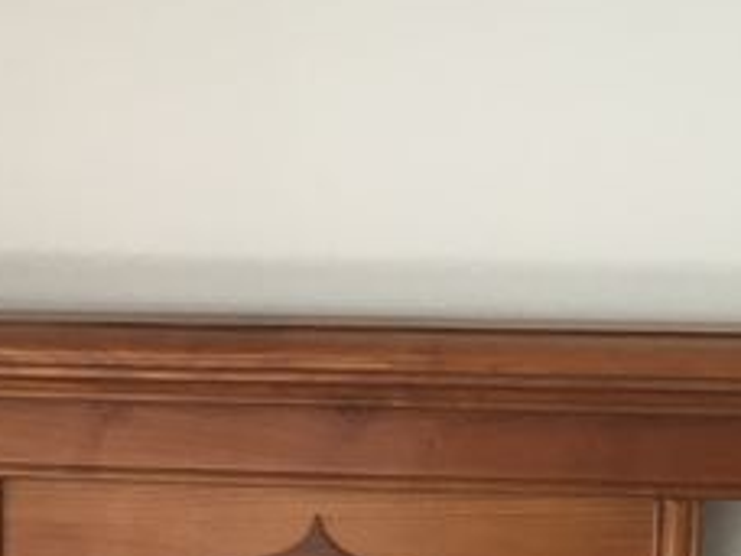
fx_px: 2719
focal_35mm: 127
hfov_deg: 15.3
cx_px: 42
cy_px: 628
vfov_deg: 11.5
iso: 32
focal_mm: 4.15
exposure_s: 1/33
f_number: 2.2
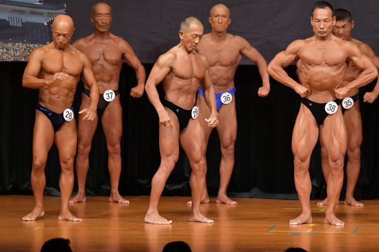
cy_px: 111
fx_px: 3208
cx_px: 206
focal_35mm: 305
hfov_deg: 6.8
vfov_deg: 4.5
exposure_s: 1/400
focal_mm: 170
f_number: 5.6
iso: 5000
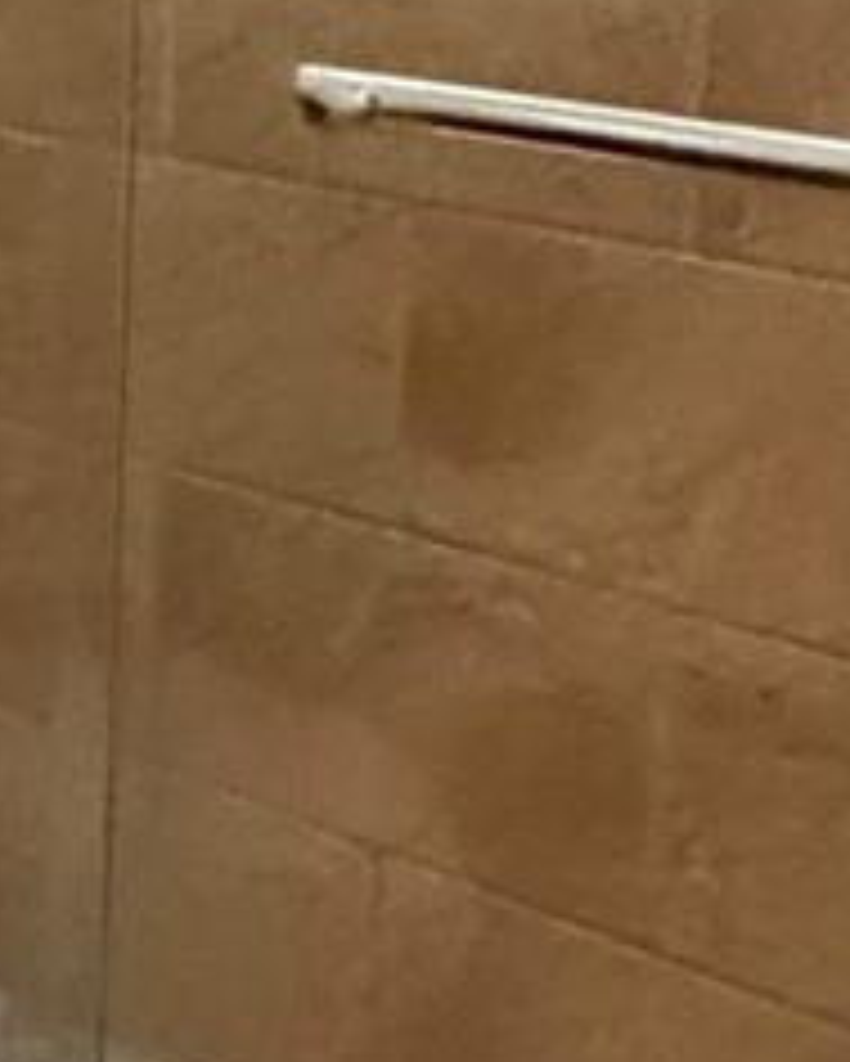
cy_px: -135
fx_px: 2797
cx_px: -828
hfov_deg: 14.5
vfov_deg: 20.4
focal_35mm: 89
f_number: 2.2
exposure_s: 1/60
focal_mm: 2.22
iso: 800
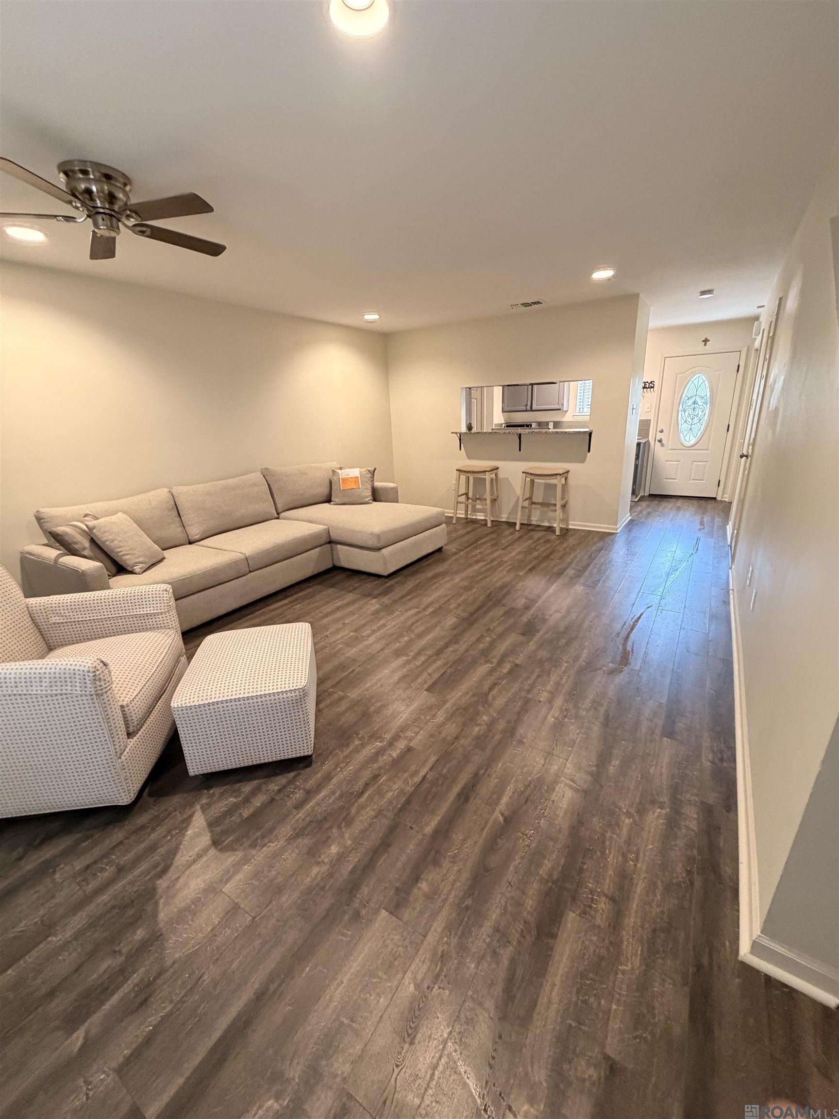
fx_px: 452
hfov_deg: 85.7
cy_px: 560
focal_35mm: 14
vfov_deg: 102.1
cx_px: 420
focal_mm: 2.22
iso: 500
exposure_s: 1/60
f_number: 2.2
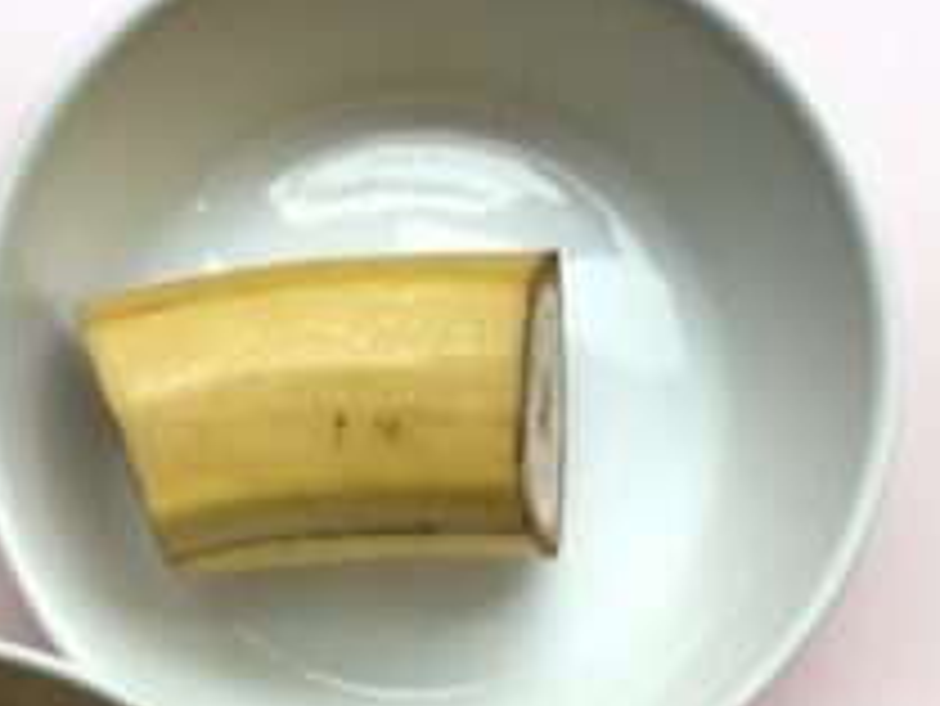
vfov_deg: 19.0
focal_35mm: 74
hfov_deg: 26.2
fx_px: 2011
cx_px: 315
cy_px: 803
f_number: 2.4
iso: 25
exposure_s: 1/60
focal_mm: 3.3
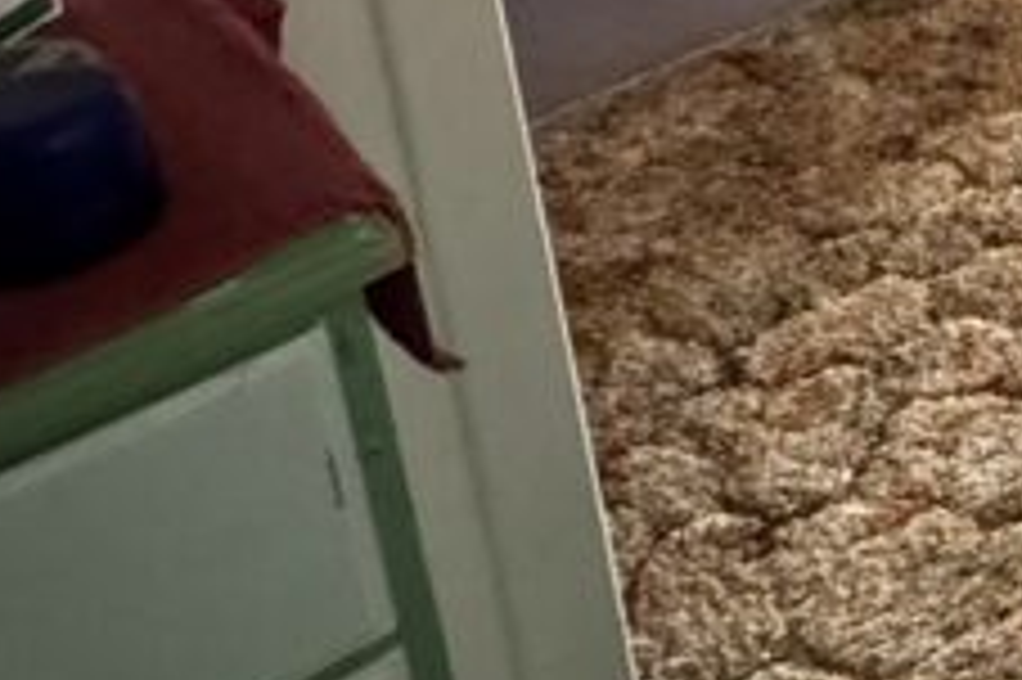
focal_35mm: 77
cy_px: -590
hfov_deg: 19.3
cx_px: 1882
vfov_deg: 15.1
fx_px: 2184
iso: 1250
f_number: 2.2
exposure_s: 1/42
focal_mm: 2.22
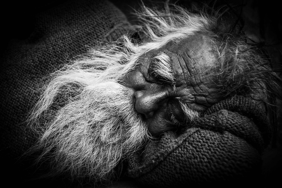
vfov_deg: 41.1
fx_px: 251
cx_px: 141
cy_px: 94
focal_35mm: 32
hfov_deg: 58.7
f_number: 4
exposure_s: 1/125
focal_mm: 32
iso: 400
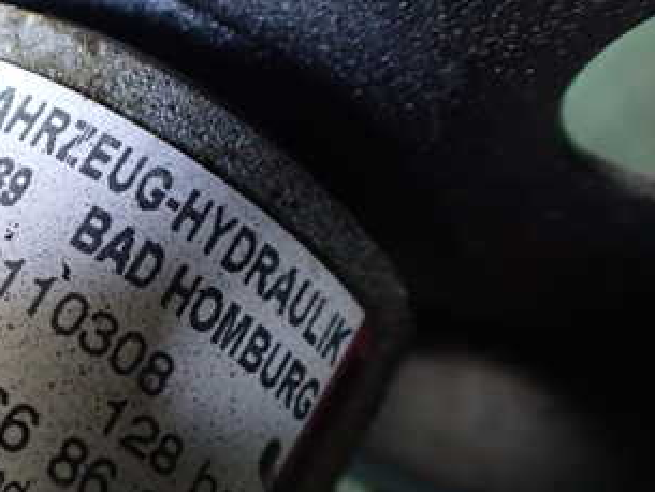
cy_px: 277
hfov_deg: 30.6
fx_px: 1117
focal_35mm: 59
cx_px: 13
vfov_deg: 24.8
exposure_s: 1/50
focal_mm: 5.4
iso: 800
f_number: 2.3
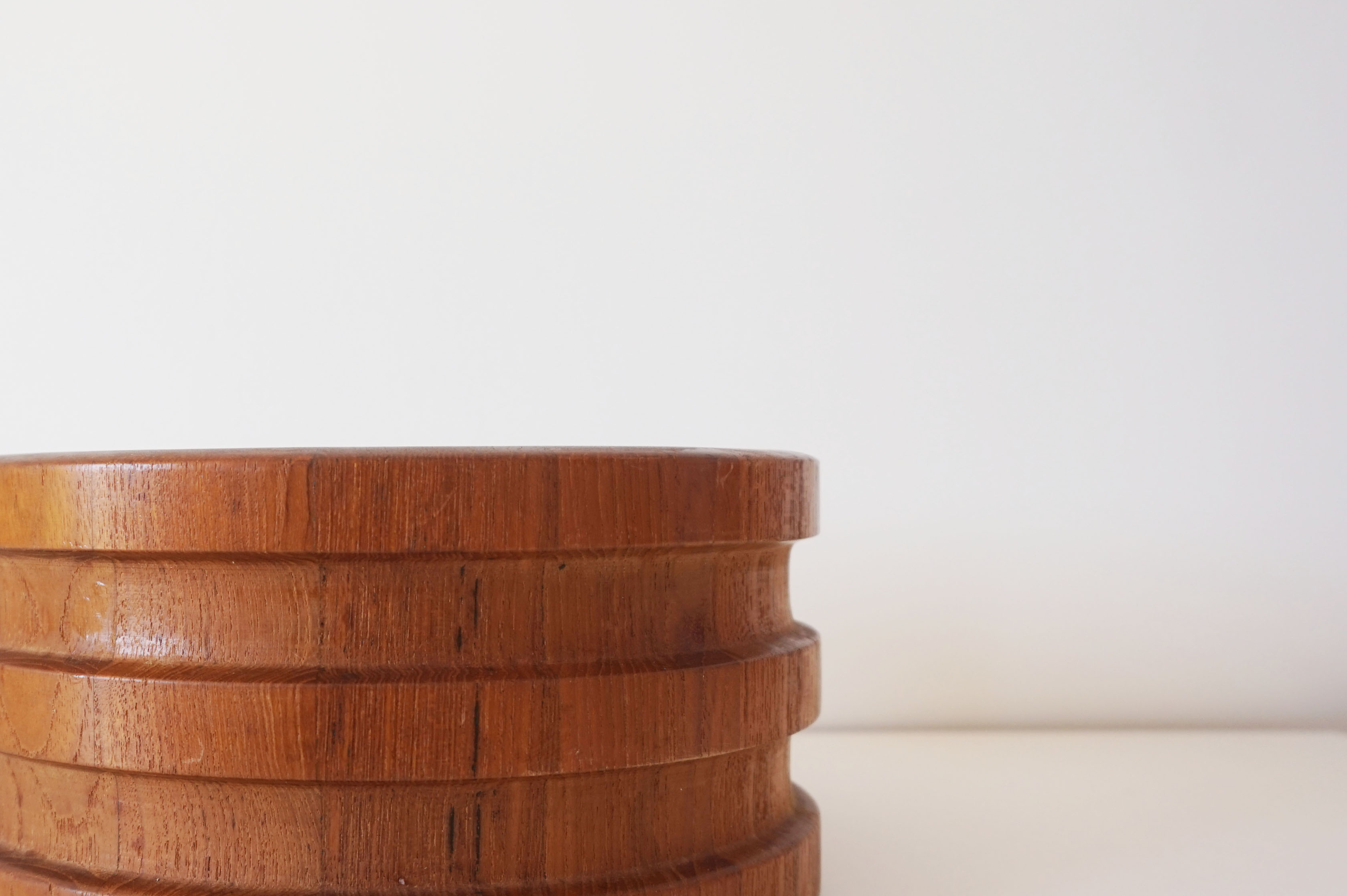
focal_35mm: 39
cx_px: 356
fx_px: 1458
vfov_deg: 34.2
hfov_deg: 47.9
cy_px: 479
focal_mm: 16
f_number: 4.5
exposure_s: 1/80
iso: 100
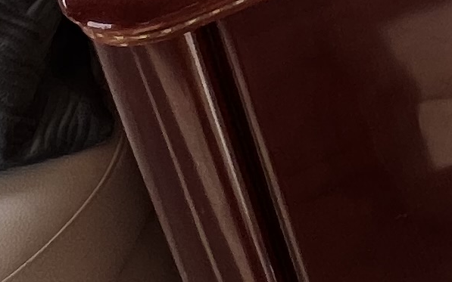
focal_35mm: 93
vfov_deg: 11.3
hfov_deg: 16.8
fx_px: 1146
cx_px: 899
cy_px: -424
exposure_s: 1/274
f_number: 1.8
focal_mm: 1.57
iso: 32
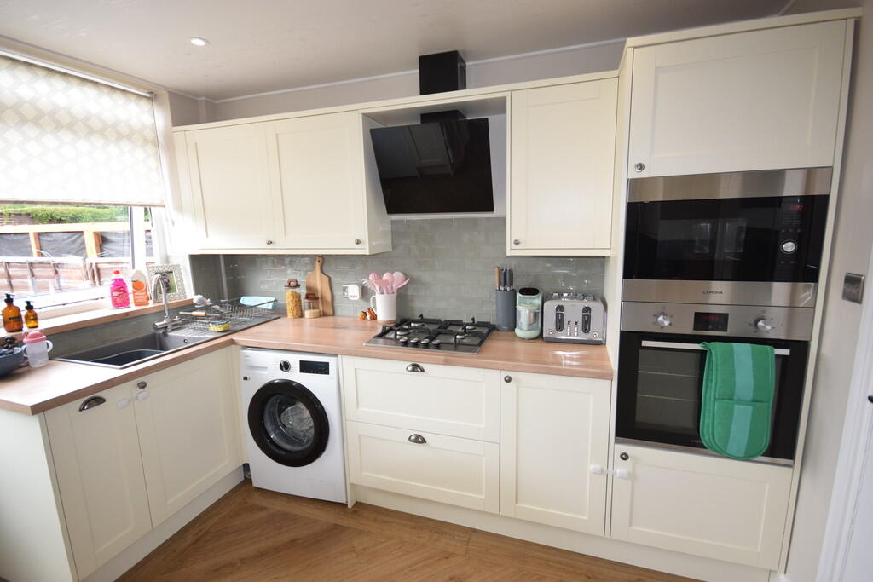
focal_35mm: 15
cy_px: 291
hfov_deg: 100.4
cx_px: 436
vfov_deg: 77.3
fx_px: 364
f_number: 5.6
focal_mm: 10
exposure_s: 1/125
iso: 450
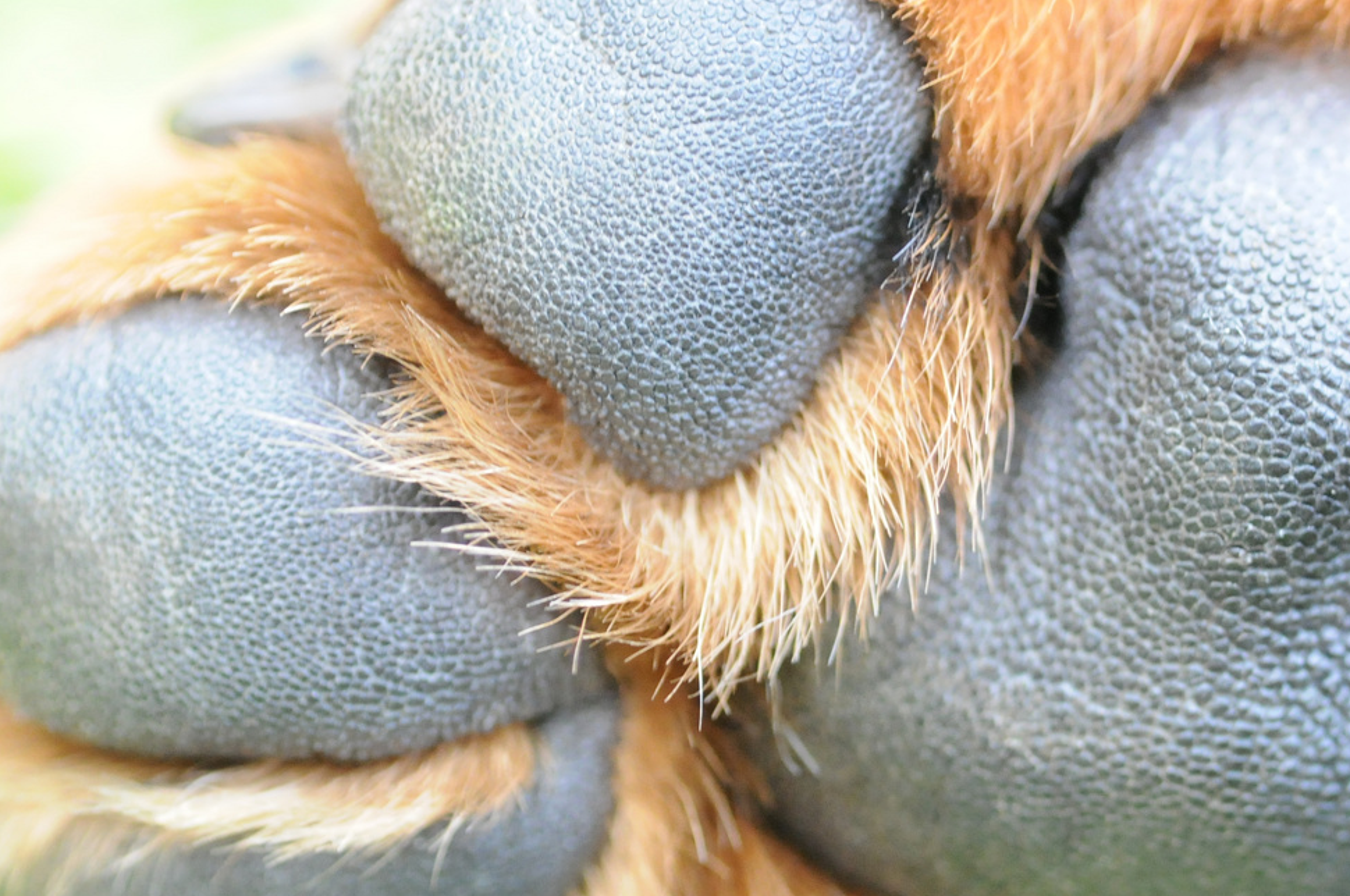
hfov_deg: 11.7
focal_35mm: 176
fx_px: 6591
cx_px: 1041
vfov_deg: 7.8
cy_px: 518
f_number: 5
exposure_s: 1/100
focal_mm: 70
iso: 2000
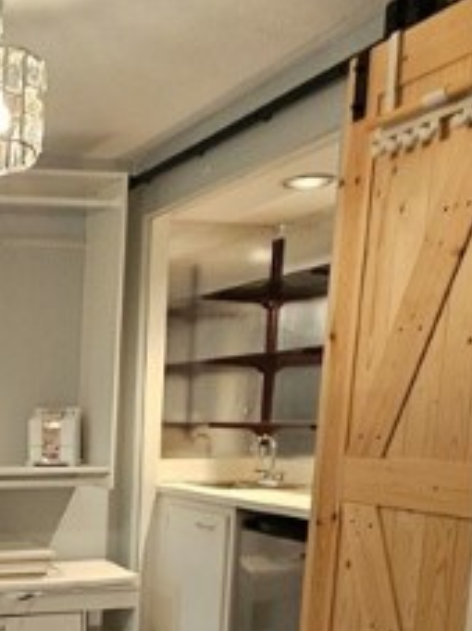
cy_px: 575
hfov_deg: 28.6
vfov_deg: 39.6
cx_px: -94
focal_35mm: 44
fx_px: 801
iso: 400
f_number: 2.2
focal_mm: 2.2
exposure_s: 1/40
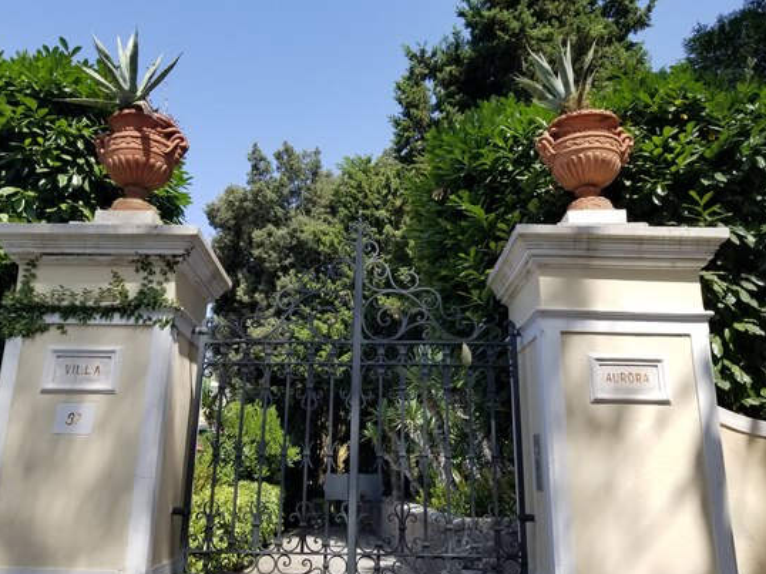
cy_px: 286
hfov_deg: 61.7
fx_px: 641
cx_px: 379
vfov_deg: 48.2
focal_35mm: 29
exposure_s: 1/1536
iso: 50
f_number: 1.7
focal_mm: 4.3
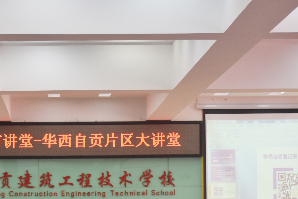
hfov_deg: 13.4
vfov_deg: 8.9
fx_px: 1268
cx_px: 89
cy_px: 178
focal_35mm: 153
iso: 800
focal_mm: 45
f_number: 5
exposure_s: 1/100
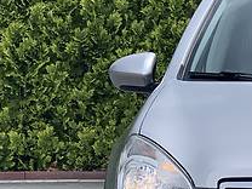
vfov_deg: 7.4
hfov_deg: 9.7
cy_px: 170
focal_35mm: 200
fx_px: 1456
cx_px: 348
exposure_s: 1/705
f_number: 2.4
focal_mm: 6
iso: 16
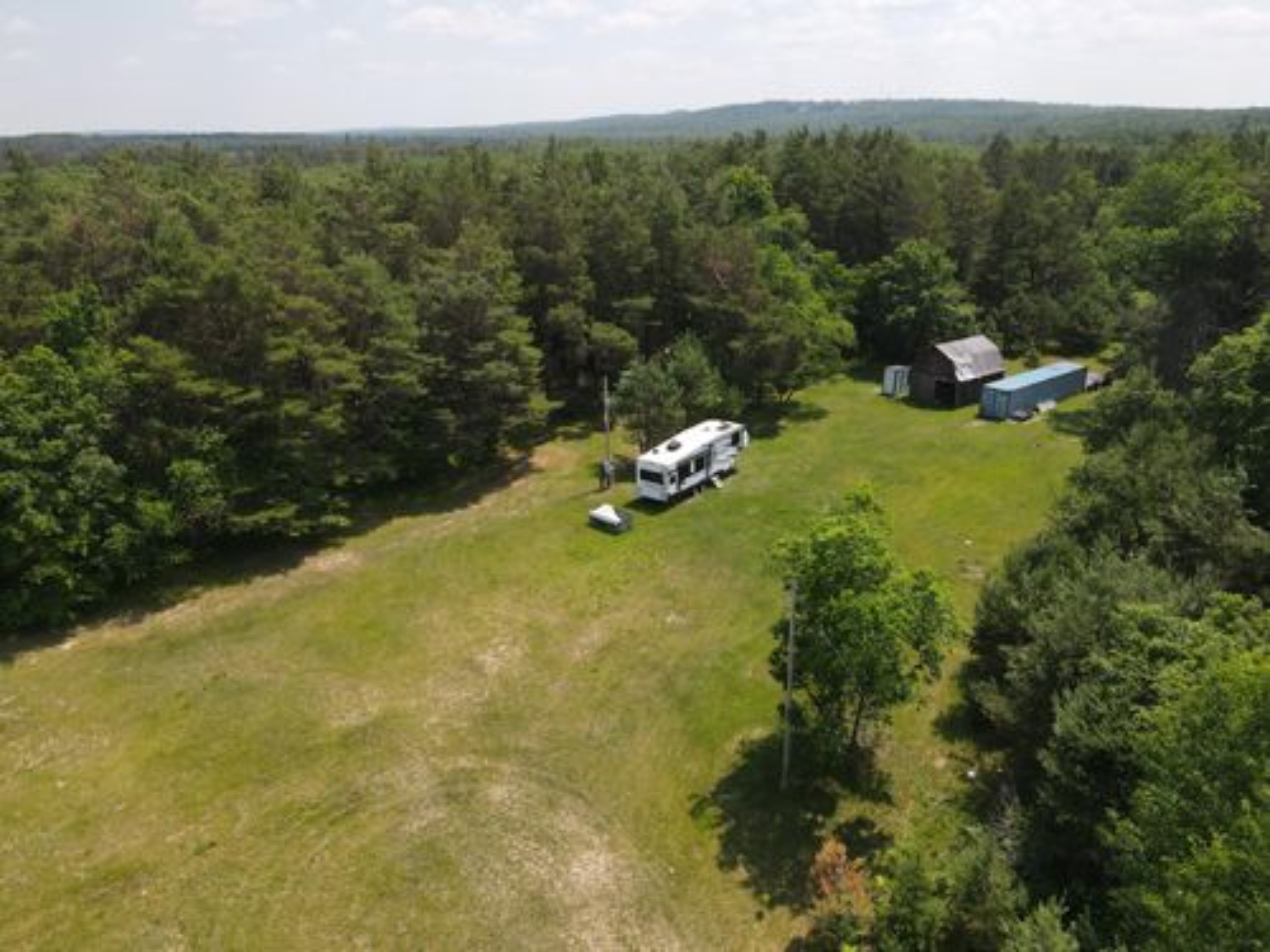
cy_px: 476
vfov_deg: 56.8
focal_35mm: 24
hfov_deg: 71.6
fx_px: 881
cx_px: 635
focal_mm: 4.5
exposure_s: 1/500
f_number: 2.8
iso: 100
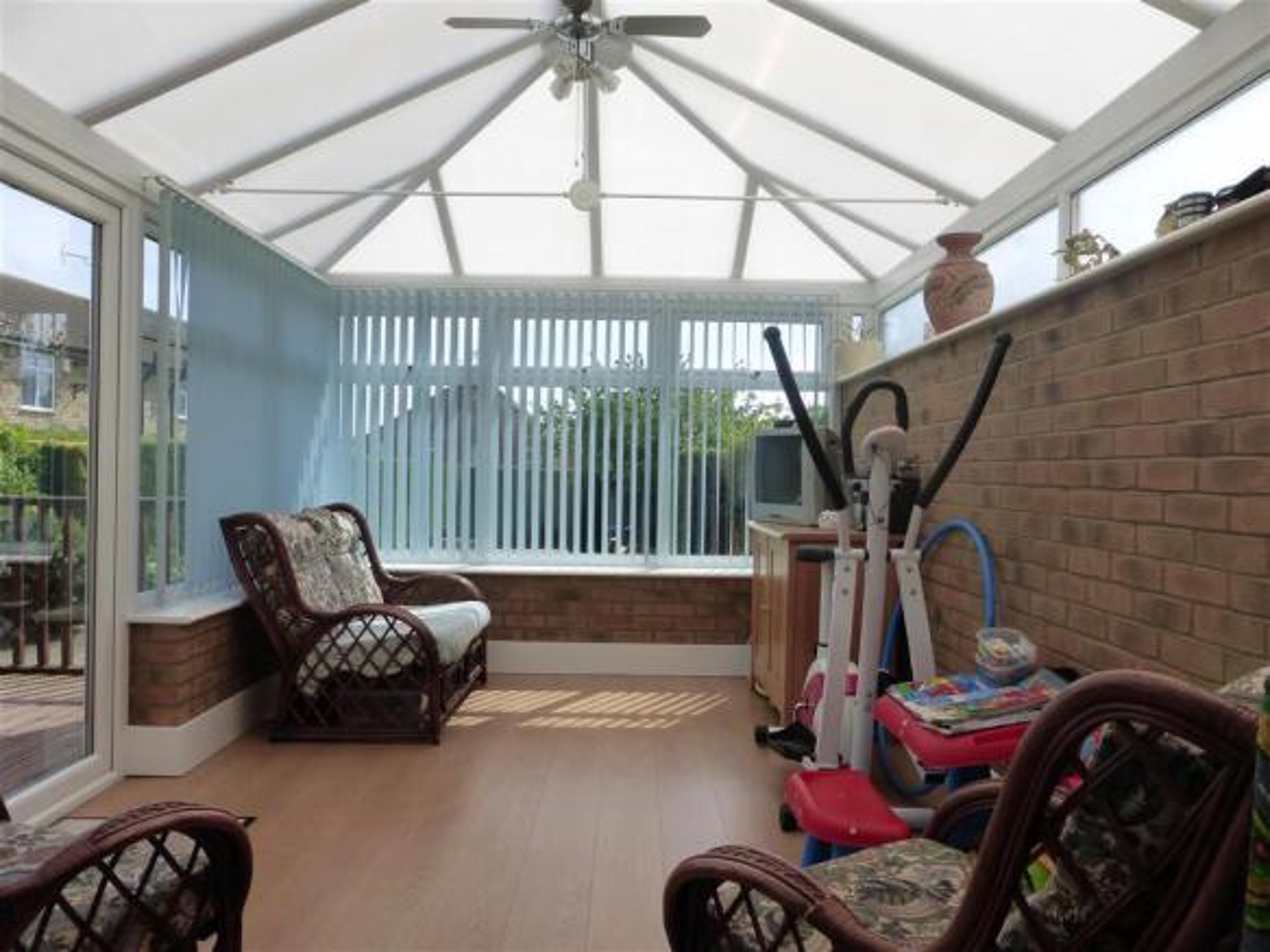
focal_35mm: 25
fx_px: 917
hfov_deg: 69.4
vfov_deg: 54.9
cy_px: 476
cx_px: 635
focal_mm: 4.3
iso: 200
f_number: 5
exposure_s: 1/640
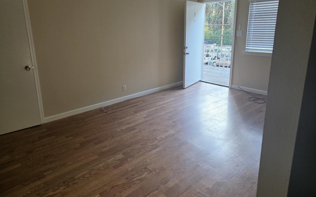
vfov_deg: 49.0
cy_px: 77
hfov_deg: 72.5
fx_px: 215
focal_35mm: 25
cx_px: 156
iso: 200
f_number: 1.7
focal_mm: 6.3
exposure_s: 1/120
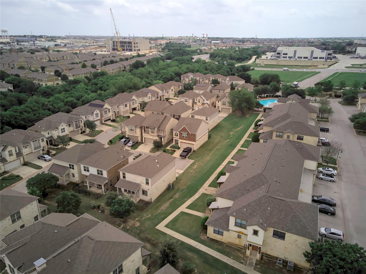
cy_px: 137
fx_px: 254
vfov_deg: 56.8
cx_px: 183
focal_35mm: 24
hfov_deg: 71.6
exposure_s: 1/924
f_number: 2.8
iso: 100
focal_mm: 4.5
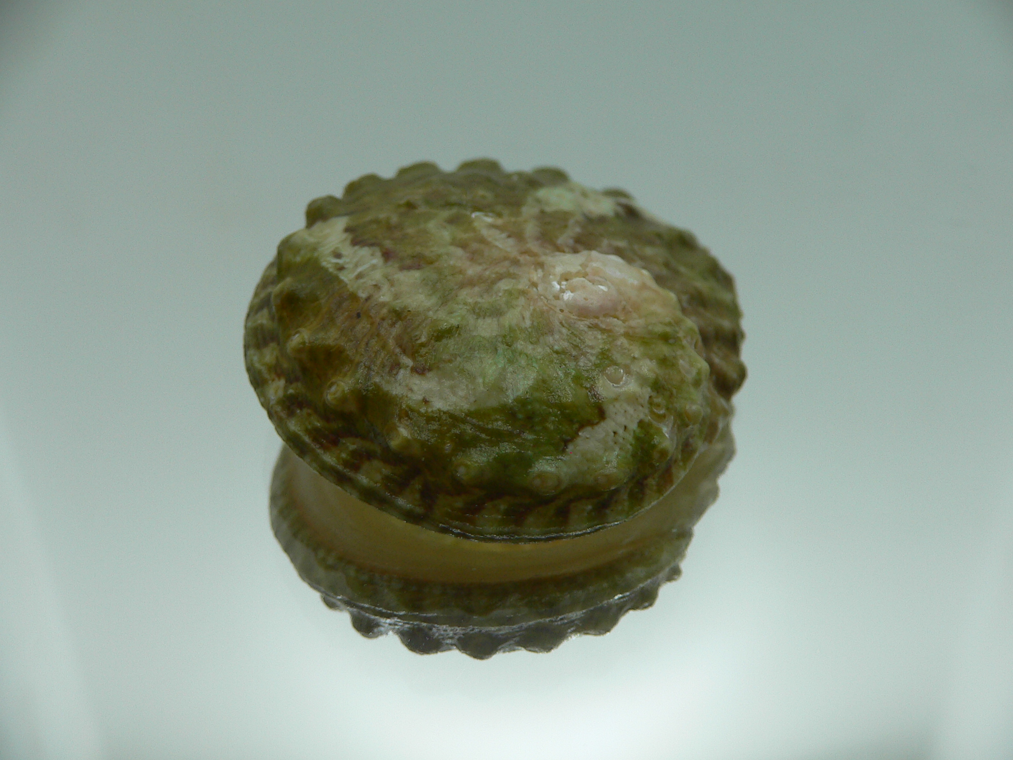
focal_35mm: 36
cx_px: 513
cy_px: 376
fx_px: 1054
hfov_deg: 51.4
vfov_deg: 39.7
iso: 80
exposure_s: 1/80
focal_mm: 4.6
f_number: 2.8
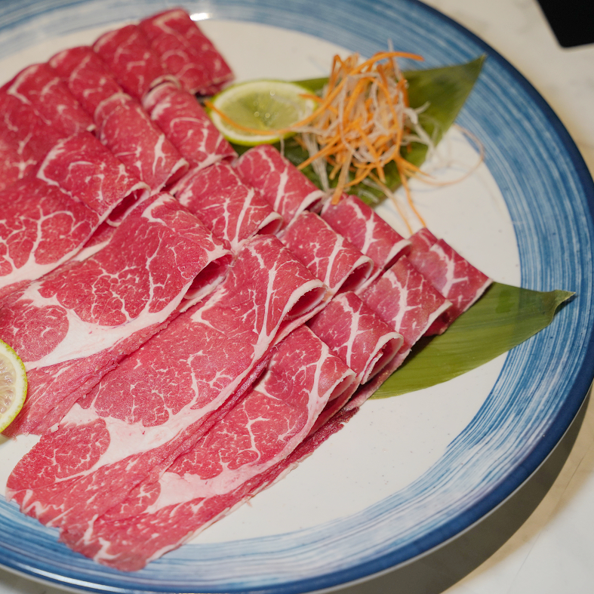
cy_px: 301
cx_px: 147
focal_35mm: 79
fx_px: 1534
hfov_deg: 21.7
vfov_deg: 21.9
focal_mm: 61
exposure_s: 1/160
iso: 640
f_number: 4
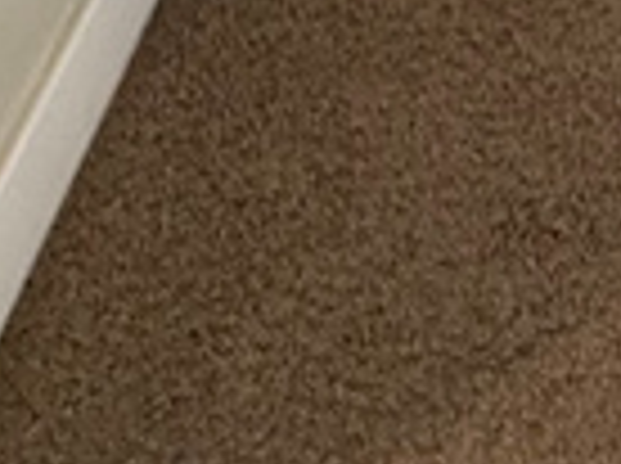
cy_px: -1230
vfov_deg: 8.8
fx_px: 1862
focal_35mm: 104
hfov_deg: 16.7
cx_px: 1008
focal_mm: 2.22
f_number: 2.2
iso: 250
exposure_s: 1/120
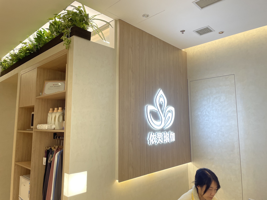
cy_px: 100
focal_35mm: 26
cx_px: 134
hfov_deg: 67.3
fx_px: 201
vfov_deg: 53.1
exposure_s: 1/100
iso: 50
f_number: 1.6
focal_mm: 4.2
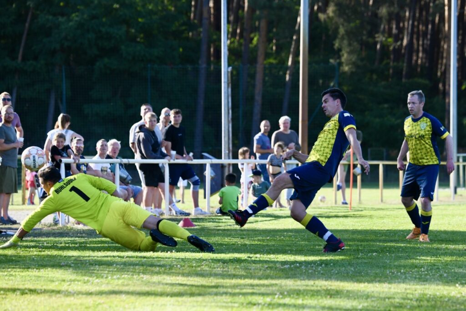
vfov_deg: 7.0
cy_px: 156
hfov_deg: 10.6
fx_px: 2523
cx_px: 233
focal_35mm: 195
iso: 1250
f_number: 5.6
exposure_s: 1/1600
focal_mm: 195
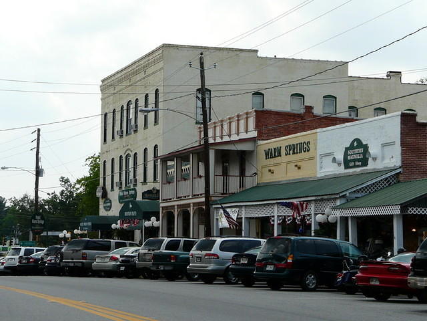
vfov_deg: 14.6
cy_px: 160
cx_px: 214
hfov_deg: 19.4
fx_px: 1246
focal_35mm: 101
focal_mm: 12.9
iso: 100
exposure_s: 1/320
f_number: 5.6
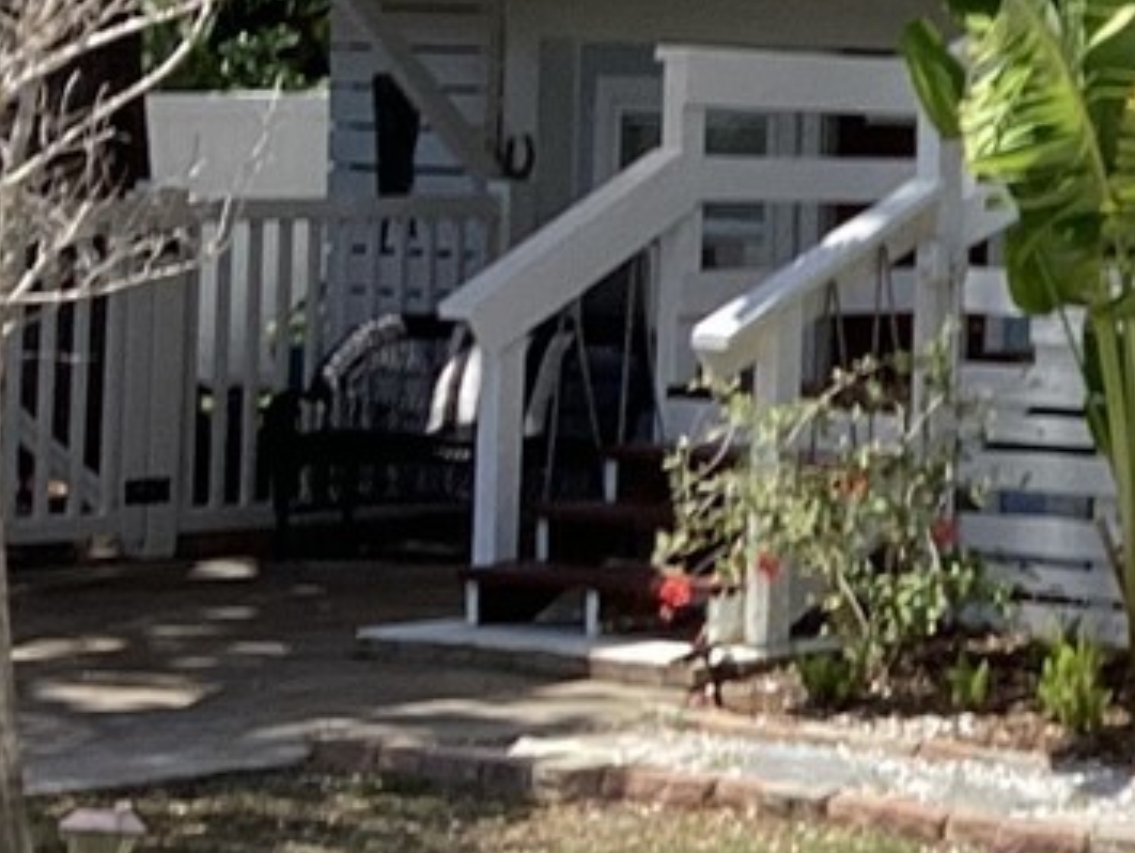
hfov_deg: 12.2
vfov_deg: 10.6
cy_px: 199
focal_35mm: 140
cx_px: 2408
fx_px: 4593
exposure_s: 1/947
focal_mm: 3.3
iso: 25
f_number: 2.4
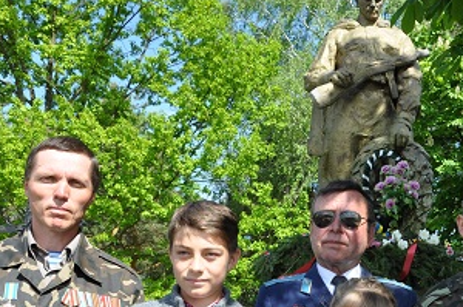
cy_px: 259
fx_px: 847
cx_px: 367
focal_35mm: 66
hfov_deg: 29.9
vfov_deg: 20.2
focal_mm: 22
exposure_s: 1/250
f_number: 8
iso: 200
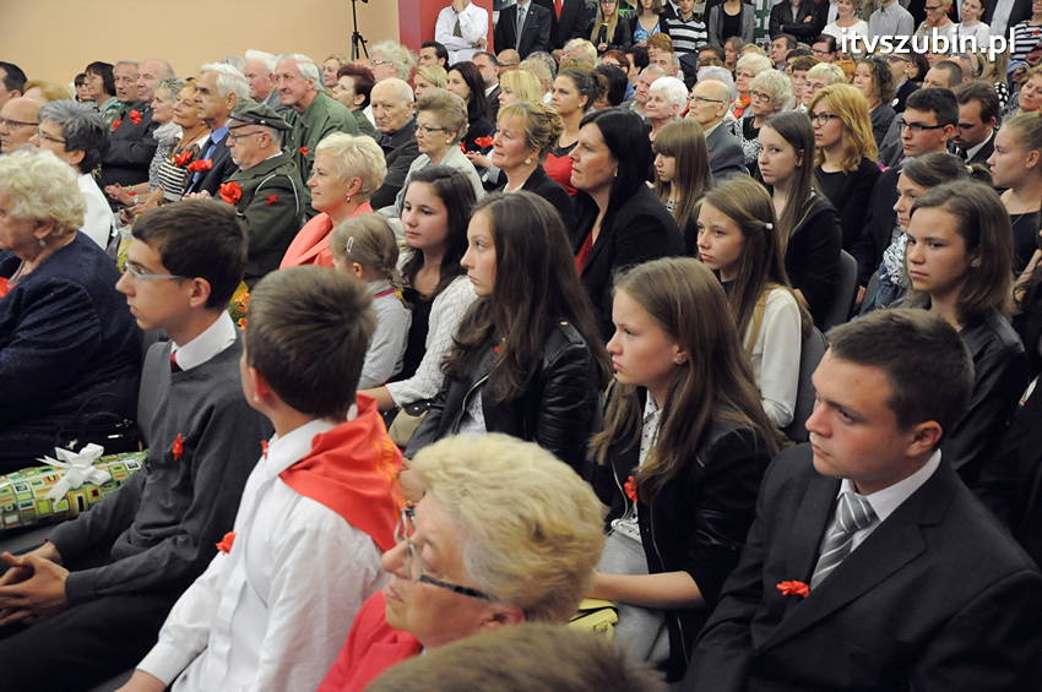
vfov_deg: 36.8
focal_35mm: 36
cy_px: 346
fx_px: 1041
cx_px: 521
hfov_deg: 53.2
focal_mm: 24
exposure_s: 1/80
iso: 2500
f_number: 5.6
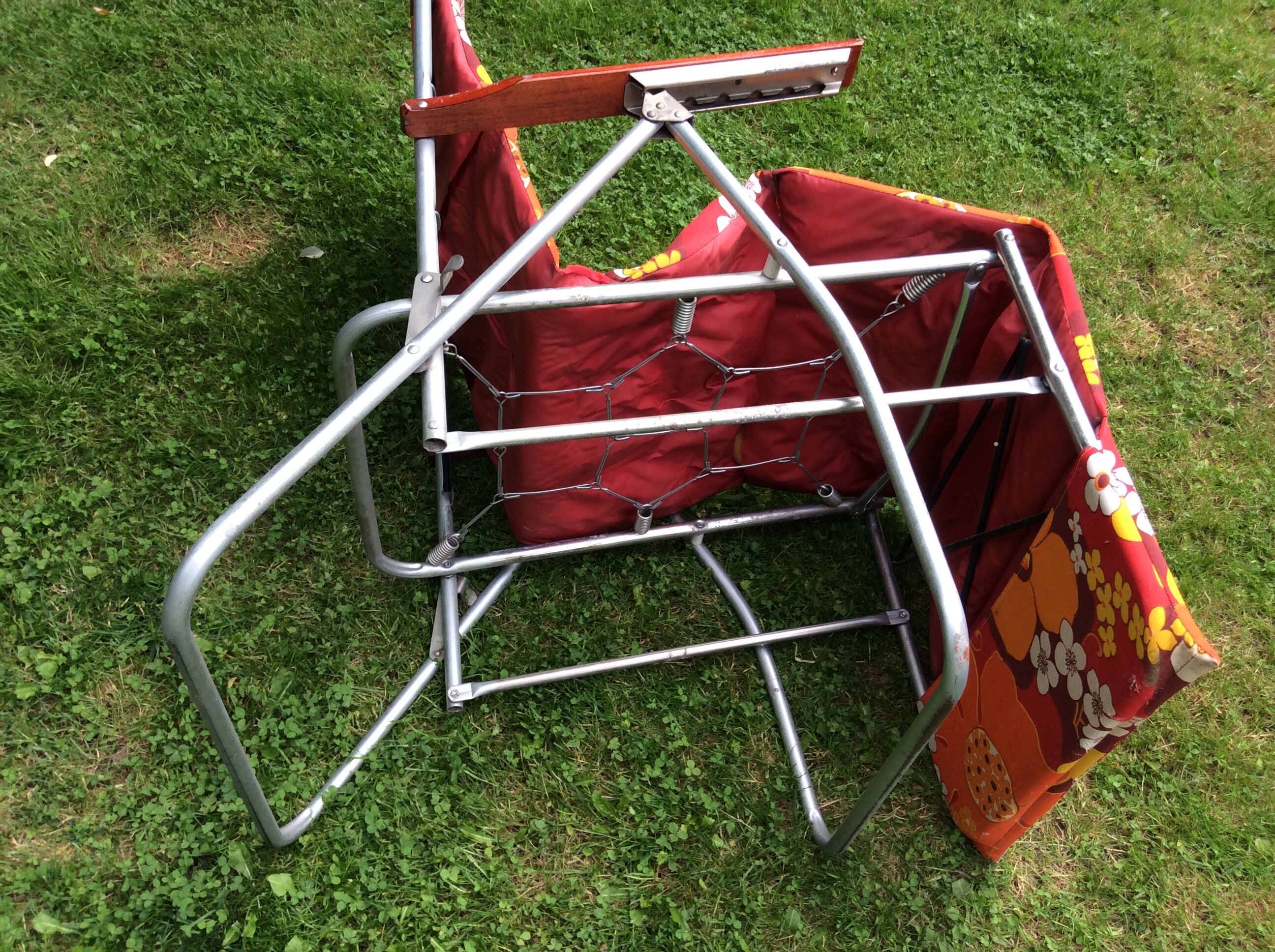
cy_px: 476
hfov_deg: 56.9
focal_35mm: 32
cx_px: 638
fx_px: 1177
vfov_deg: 44.1
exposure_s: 1/131
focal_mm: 3.3
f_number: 2.4
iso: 32
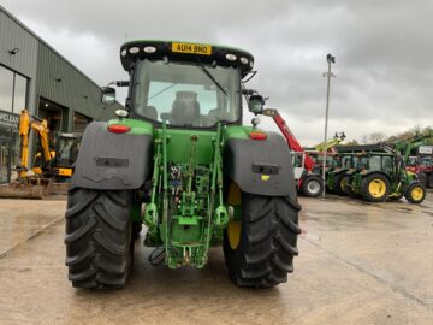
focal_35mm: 29
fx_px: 363
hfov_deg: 61.7
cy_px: 162
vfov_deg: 48.2
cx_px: 216
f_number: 1.8
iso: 25
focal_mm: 3
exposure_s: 1/122
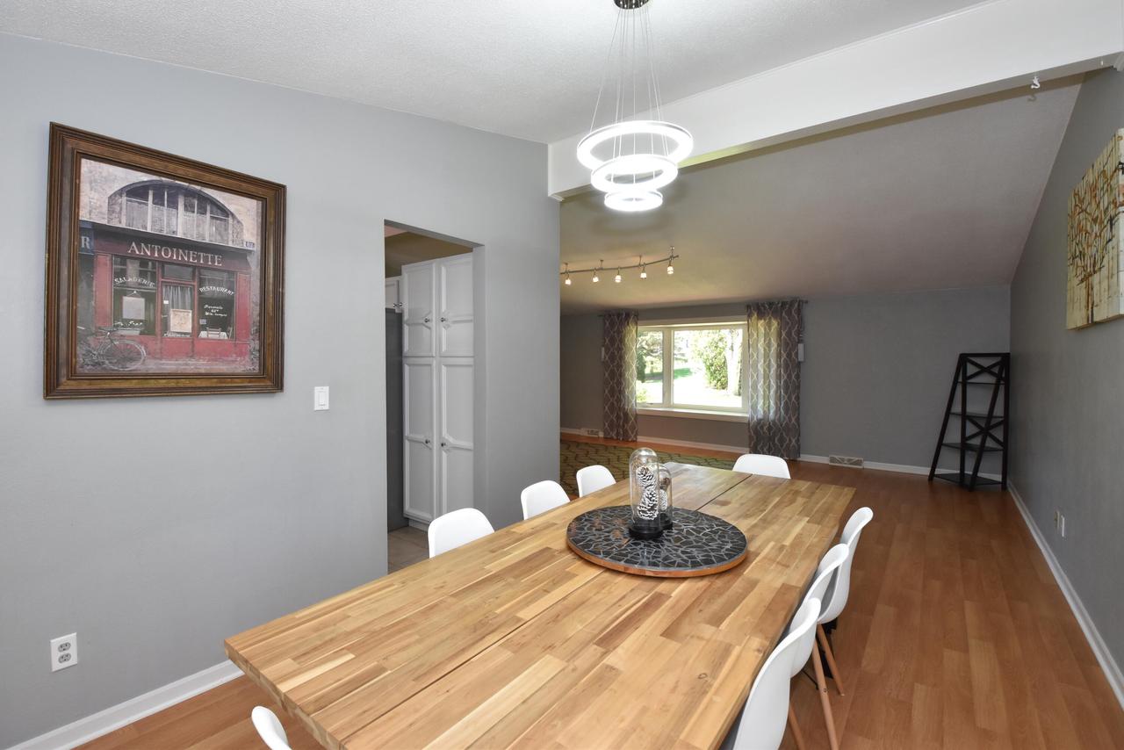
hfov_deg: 100.4
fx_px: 468
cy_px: 375
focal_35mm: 15
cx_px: 562
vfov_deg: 77.4
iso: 800
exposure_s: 1/80
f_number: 7.1
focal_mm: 10
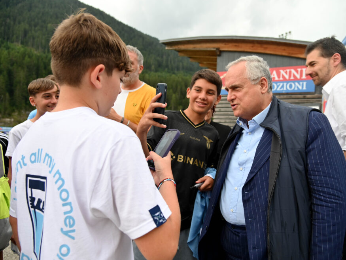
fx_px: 270
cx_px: 177
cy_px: 130
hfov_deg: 65.3
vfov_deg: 51.3
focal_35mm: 27
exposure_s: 1/400
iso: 500
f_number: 4
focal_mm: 24
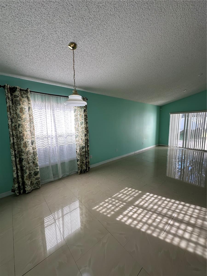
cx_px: 104
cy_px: 138
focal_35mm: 14
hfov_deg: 85.7
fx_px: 112
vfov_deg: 102.1
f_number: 2.2
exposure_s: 1/120
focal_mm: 2.22
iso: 50
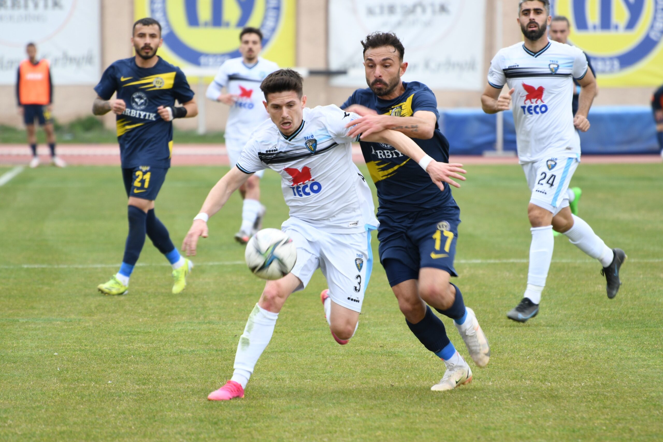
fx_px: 7459
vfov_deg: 3.4
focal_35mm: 405
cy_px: 221
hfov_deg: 5.1
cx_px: 332
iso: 250
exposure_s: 1/250
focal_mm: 270
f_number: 5.6
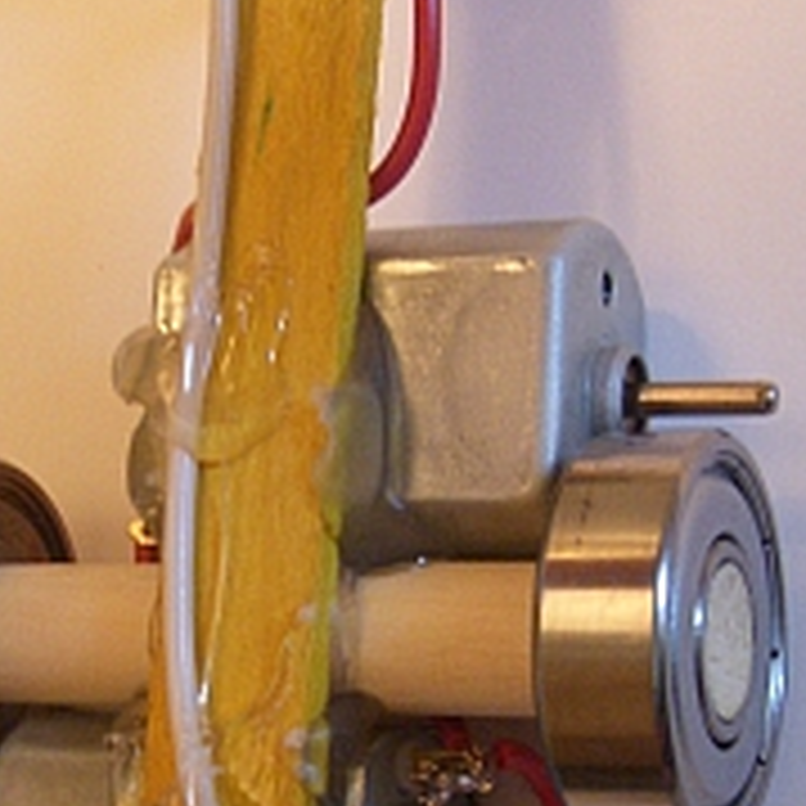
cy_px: 603
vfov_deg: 18.4
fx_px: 2476
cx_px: 263
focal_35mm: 94
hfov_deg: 18.4
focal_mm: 6.3
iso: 320
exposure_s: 1/8
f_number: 3.3
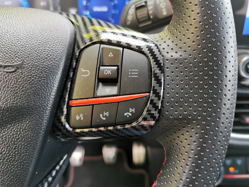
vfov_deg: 51.4
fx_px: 194
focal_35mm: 27
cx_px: 124
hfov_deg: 65.3
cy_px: 94
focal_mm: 5.58
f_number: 1.8
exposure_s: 1/100
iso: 160
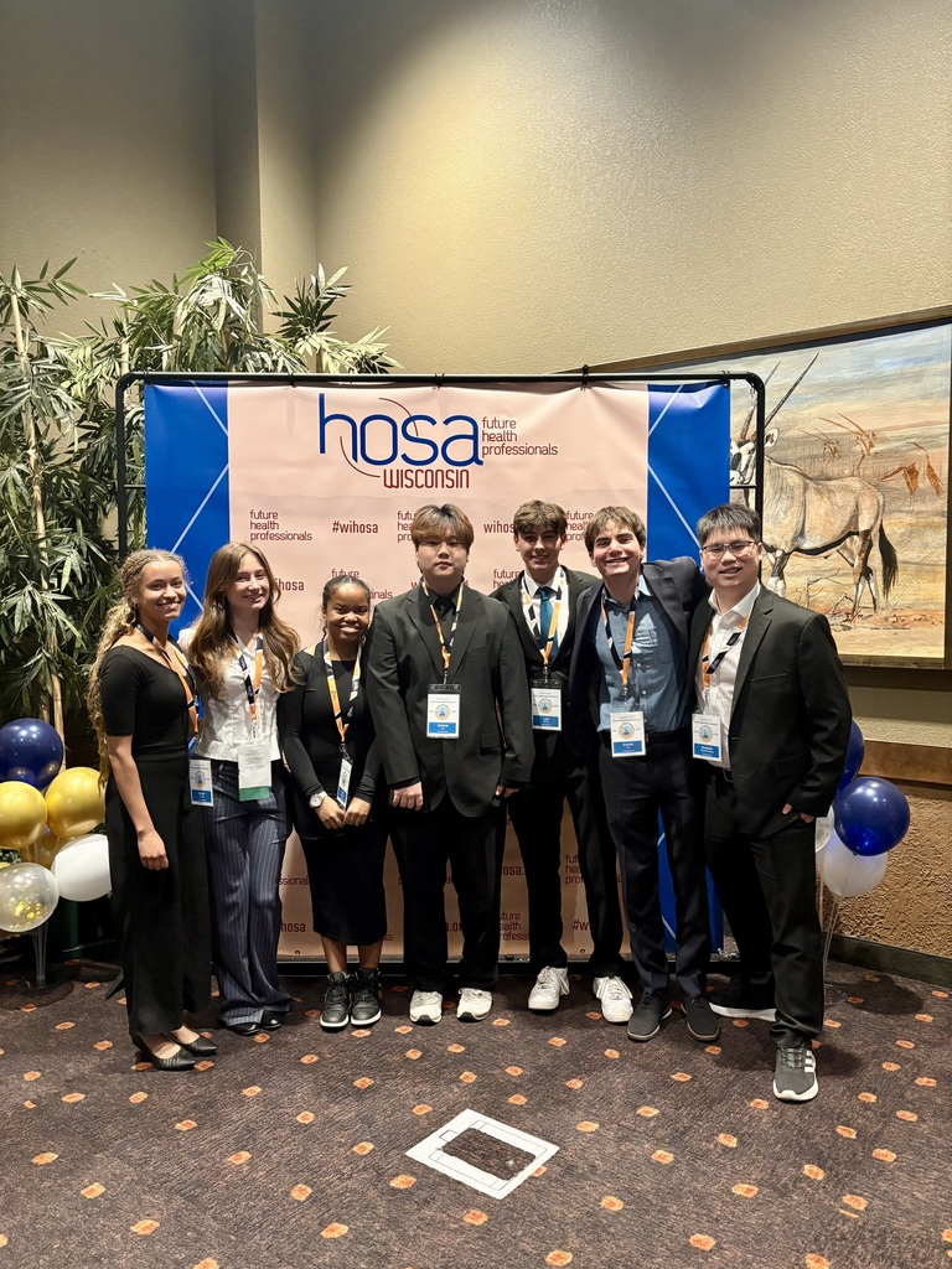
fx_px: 953
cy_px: 634
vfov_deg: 67.3
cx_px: 476
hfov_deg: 53.1
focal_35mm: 26
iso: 400
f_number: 1.6
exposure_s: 1/60
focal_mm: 5.96
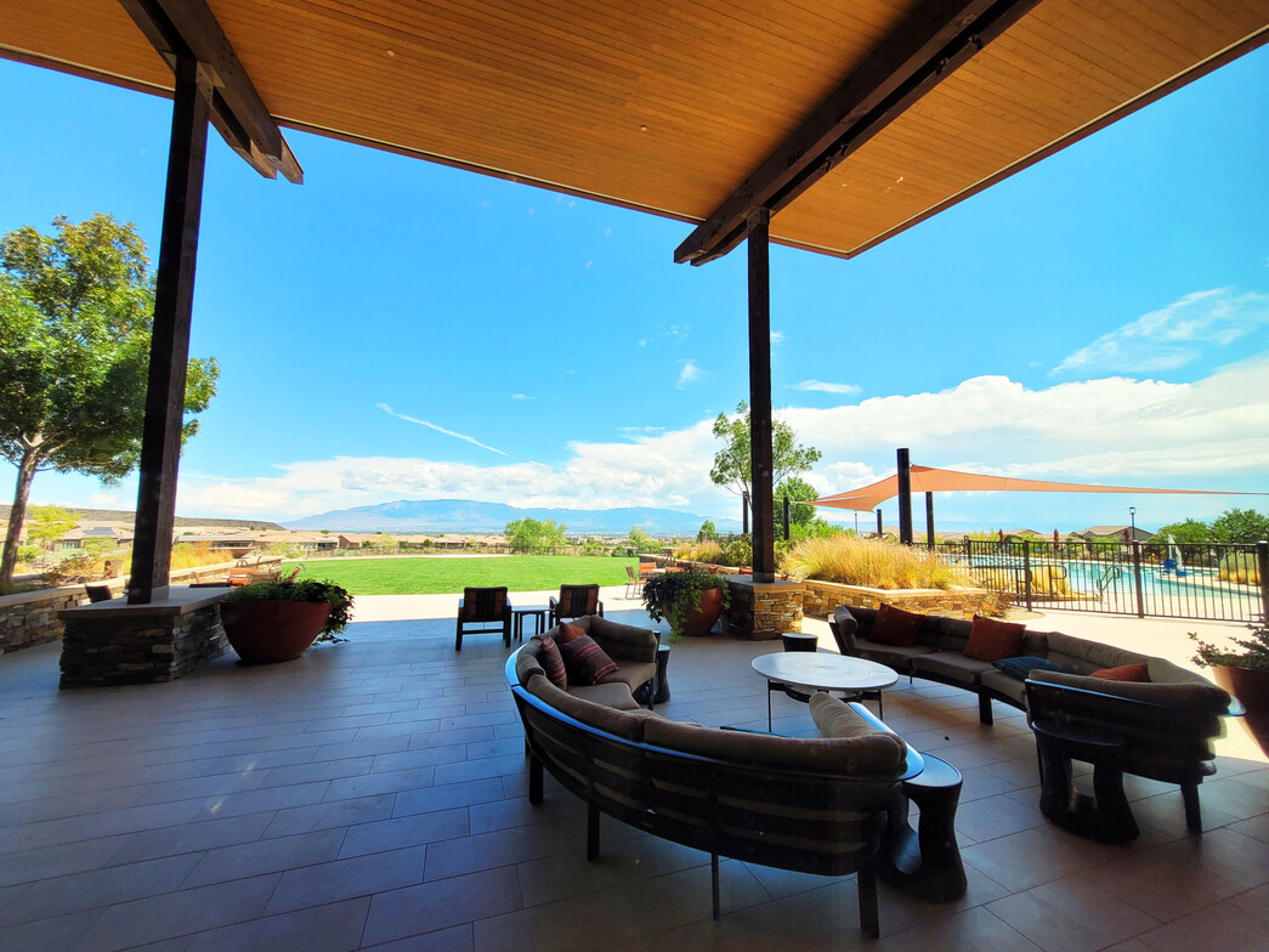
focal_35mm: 13
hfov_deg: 106.2
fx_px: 477
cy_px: 476
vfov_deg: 89.9
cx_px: 634
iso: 40
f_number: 2.2
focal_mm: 1.74
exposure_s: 1/763
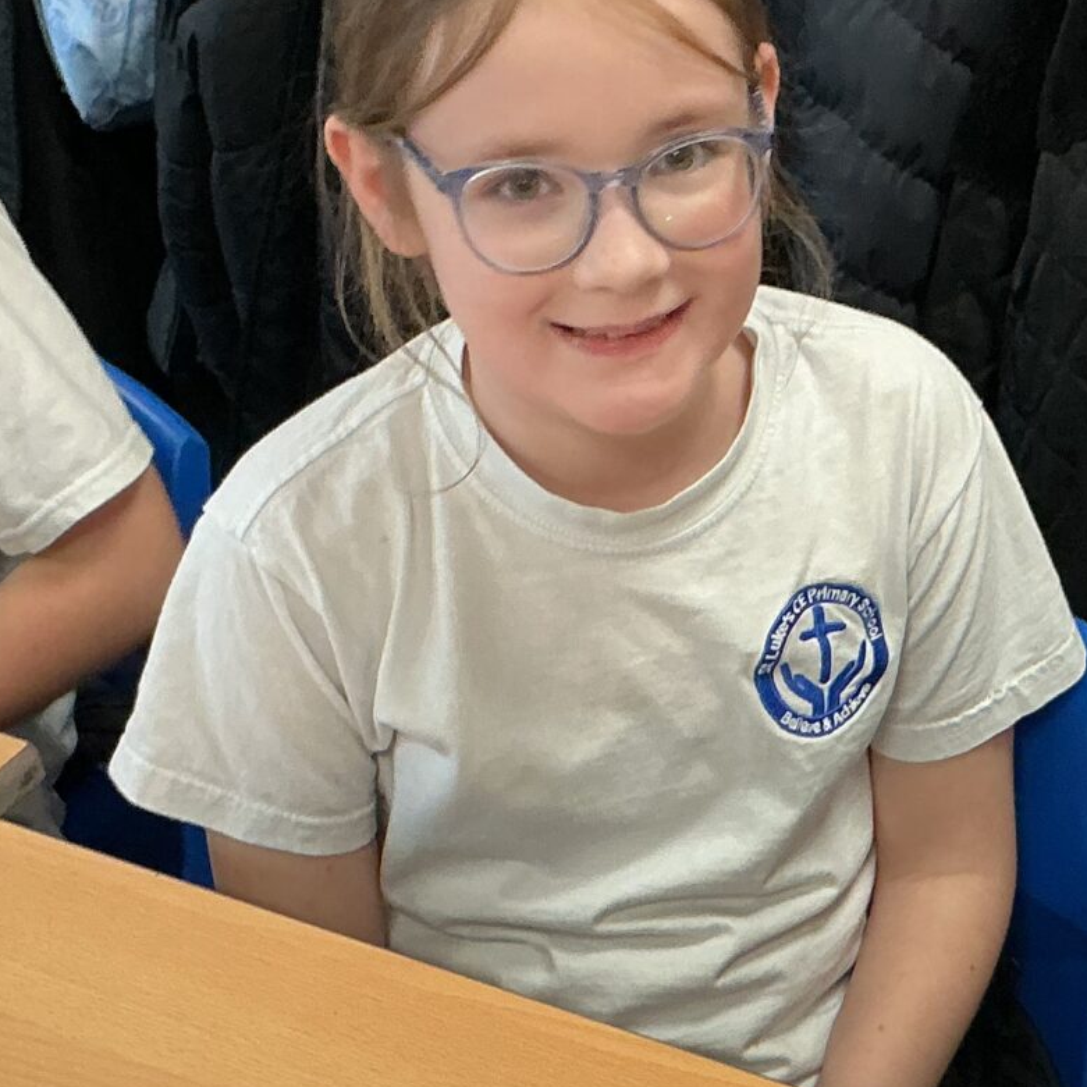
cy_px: 994
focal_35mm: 84
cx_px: 903
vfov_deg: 20.2
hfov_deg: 20.4
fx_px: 2984
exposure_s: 1/60
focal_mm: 3
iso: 64
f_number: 1.8
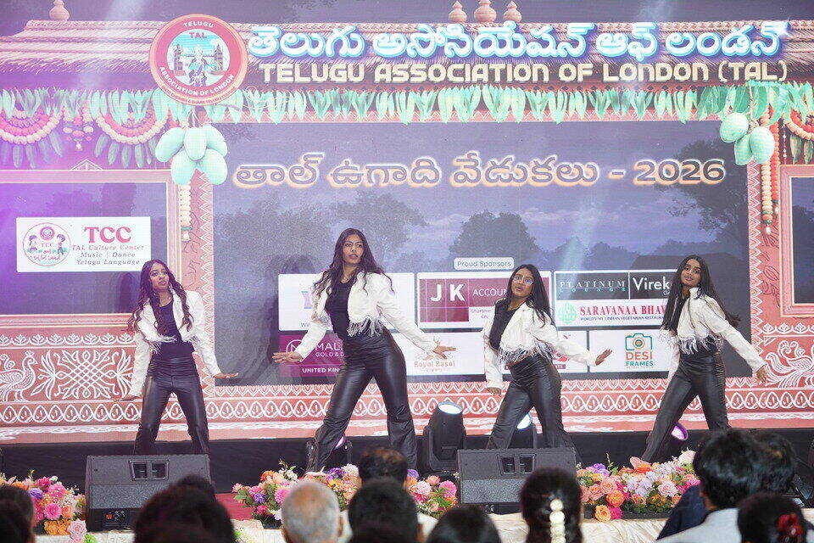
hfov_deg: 19.8
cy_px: 272
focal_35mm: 103
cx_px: 407
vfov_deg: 13.3
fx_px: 2329
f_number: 4.5
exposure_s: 1/200
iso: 1600
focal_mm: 103
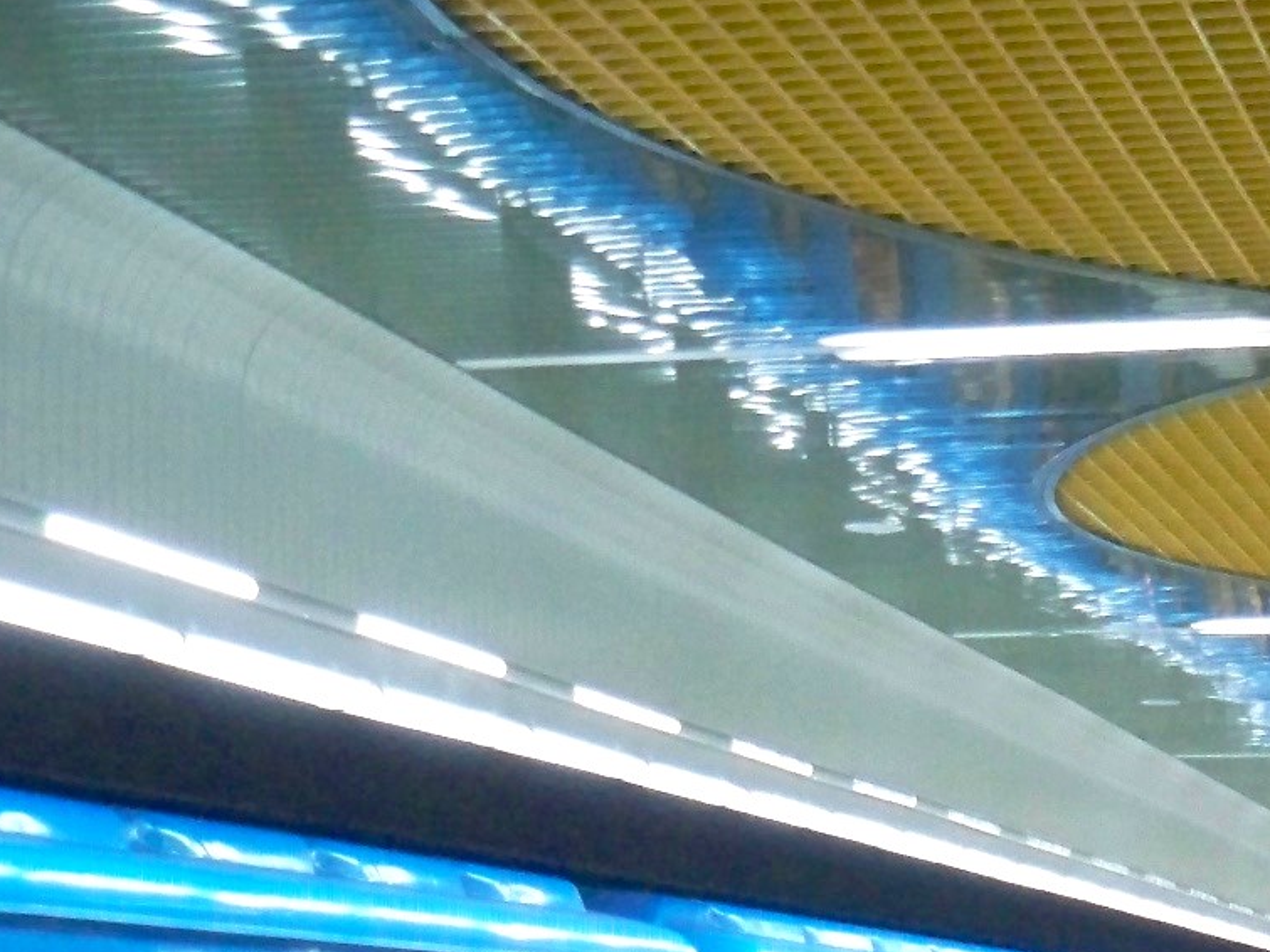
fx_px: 3485
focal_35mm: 95
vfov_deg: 15.0
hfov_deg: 19.2
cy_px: 1150
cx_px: 1633
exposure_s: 1/60
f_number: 3.1
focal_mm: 6.3
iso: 640
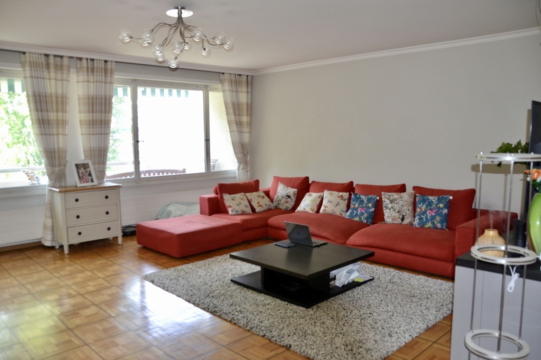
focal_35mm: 27
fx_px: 406
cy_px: 180
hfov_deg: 67.4
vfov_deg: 47.9
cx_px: 270
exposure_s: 1/60
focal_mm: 18
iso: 500
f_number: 3.5
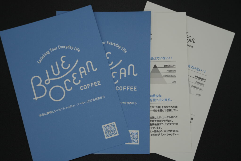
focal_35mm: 52
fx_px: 351
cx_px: 120
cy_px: 80
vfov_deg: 25.8
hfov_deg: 37.8
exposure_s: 1/80
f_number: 5
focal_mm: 35
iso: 100
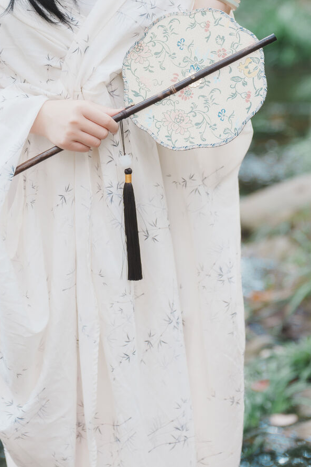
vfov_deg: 11.9
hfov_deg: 8.0
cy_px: 91
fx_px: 2230
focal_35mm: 172
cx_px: 77
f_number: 2.8
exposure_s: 1/200
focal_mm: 85
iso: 125
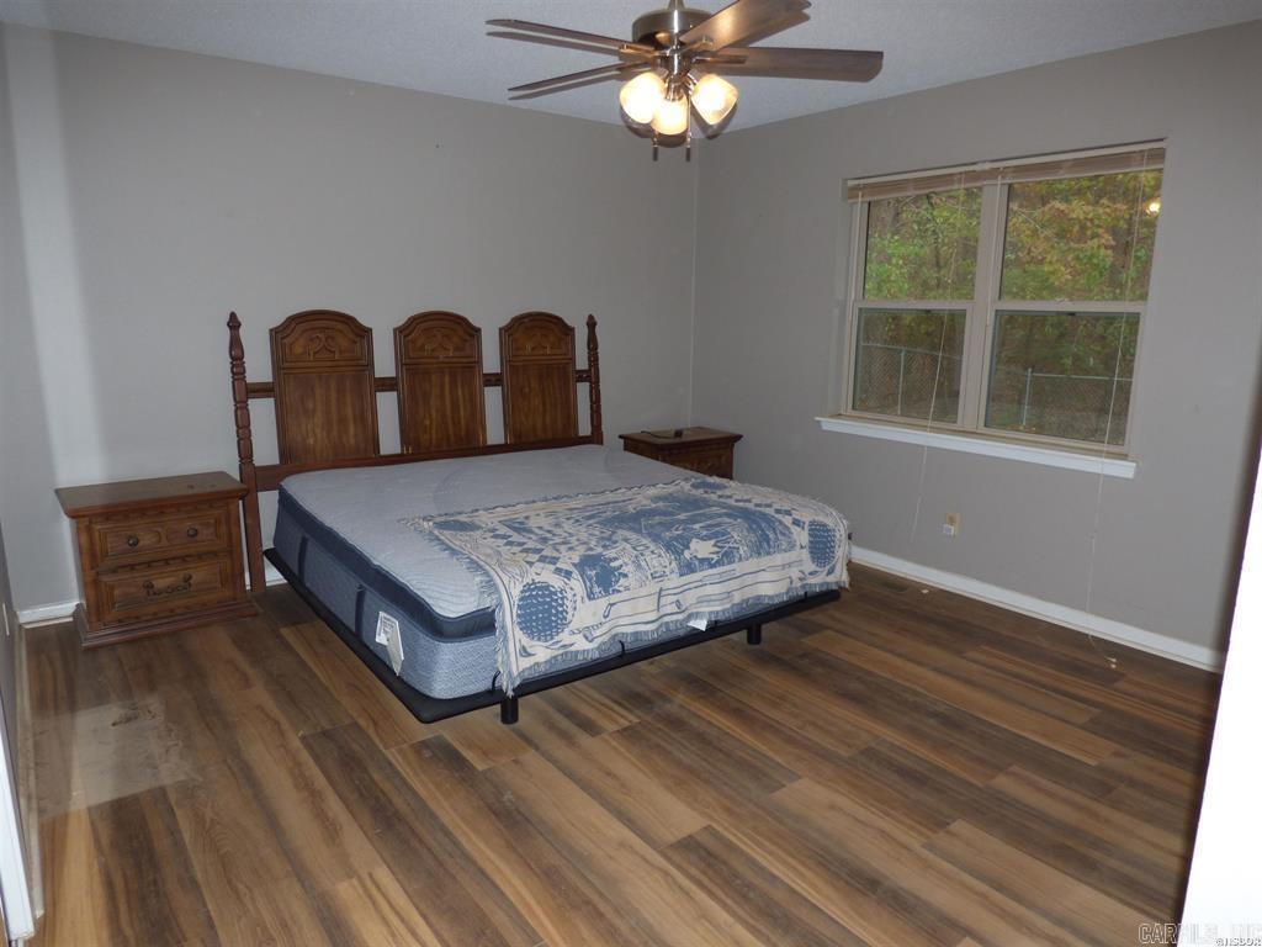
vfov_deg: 61.1
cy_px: 474
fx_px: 802
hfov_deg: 76.4
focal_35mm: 22
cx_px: 631
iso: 100
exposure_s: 1/60
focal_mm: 3.88
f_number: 2.9
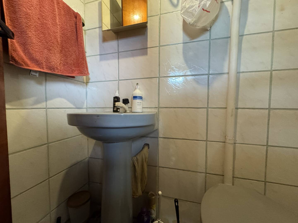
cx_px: 149
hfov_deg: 102.1
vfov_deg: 85.7
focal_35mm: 14
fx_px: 121
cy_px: 112
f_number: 2.2
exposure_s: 1/60
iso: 500
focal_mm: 2.22
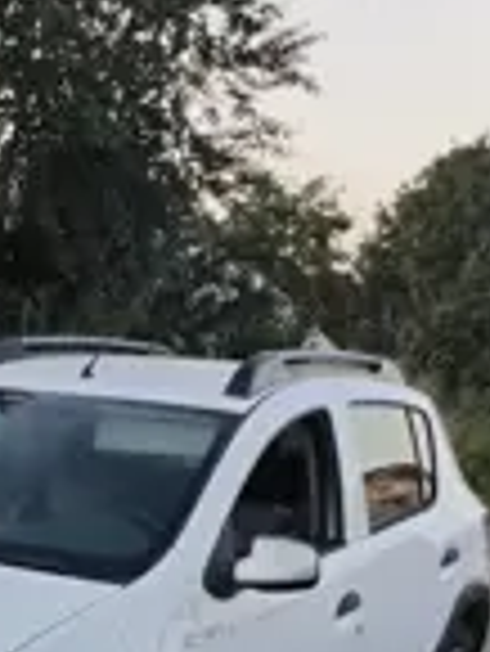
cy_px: 674
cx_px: 31
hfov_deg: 18.1
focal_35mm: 80
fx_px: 1508
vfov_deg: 23.2
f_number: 1.8
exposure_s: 1/50
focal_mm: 4.75
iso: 101
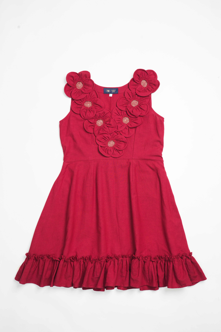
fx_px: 341
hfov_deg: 35.9
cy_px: 166
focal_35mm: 37
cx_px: 110
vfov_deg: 51.9
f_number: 10
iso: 800
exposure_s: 1/50
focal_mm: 37
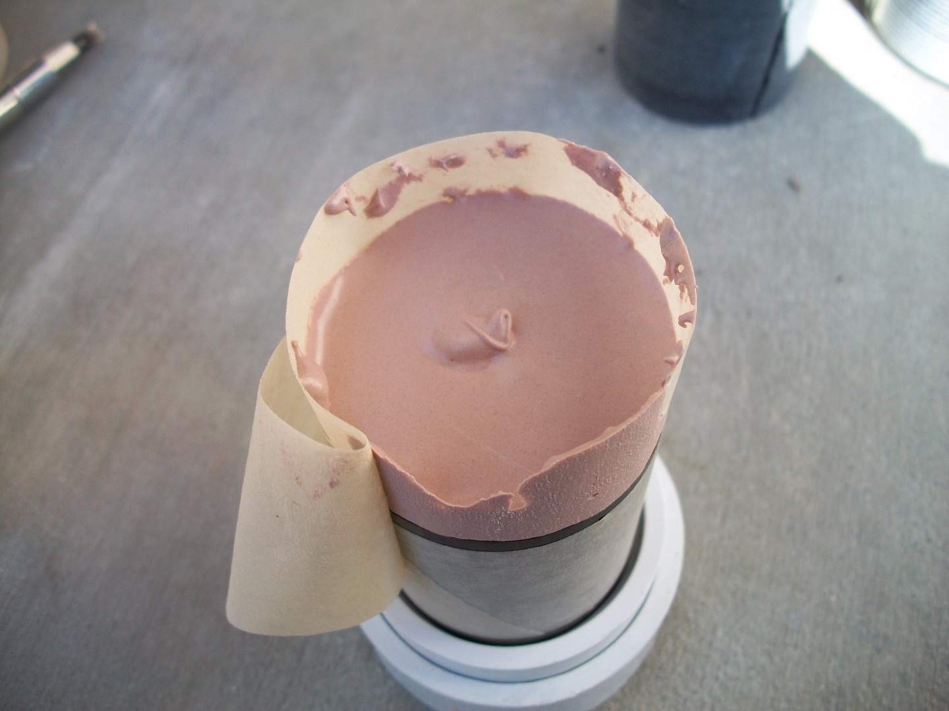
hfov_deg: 56.8
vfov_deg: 44.2
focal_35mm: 32
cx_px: 474
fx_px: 877
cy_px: 356
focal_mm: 5.7
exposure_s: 1/125
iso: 80
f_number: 2.9
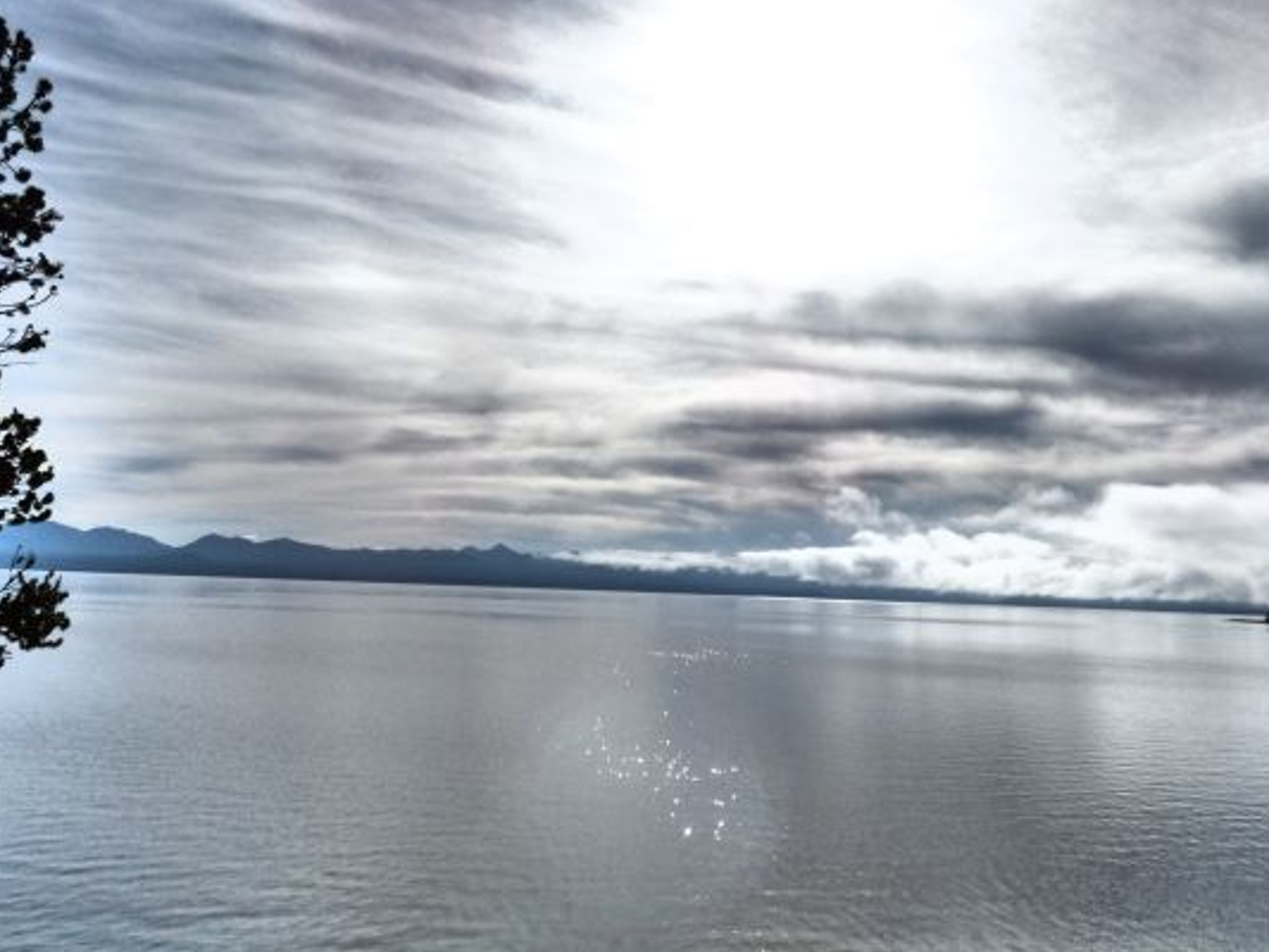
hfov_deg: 59.8
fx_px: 1100
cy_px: 474
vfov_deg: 46.8
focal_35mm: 30
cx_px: 712
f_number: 4
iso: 160
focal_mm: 3.58
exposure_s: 1/2000
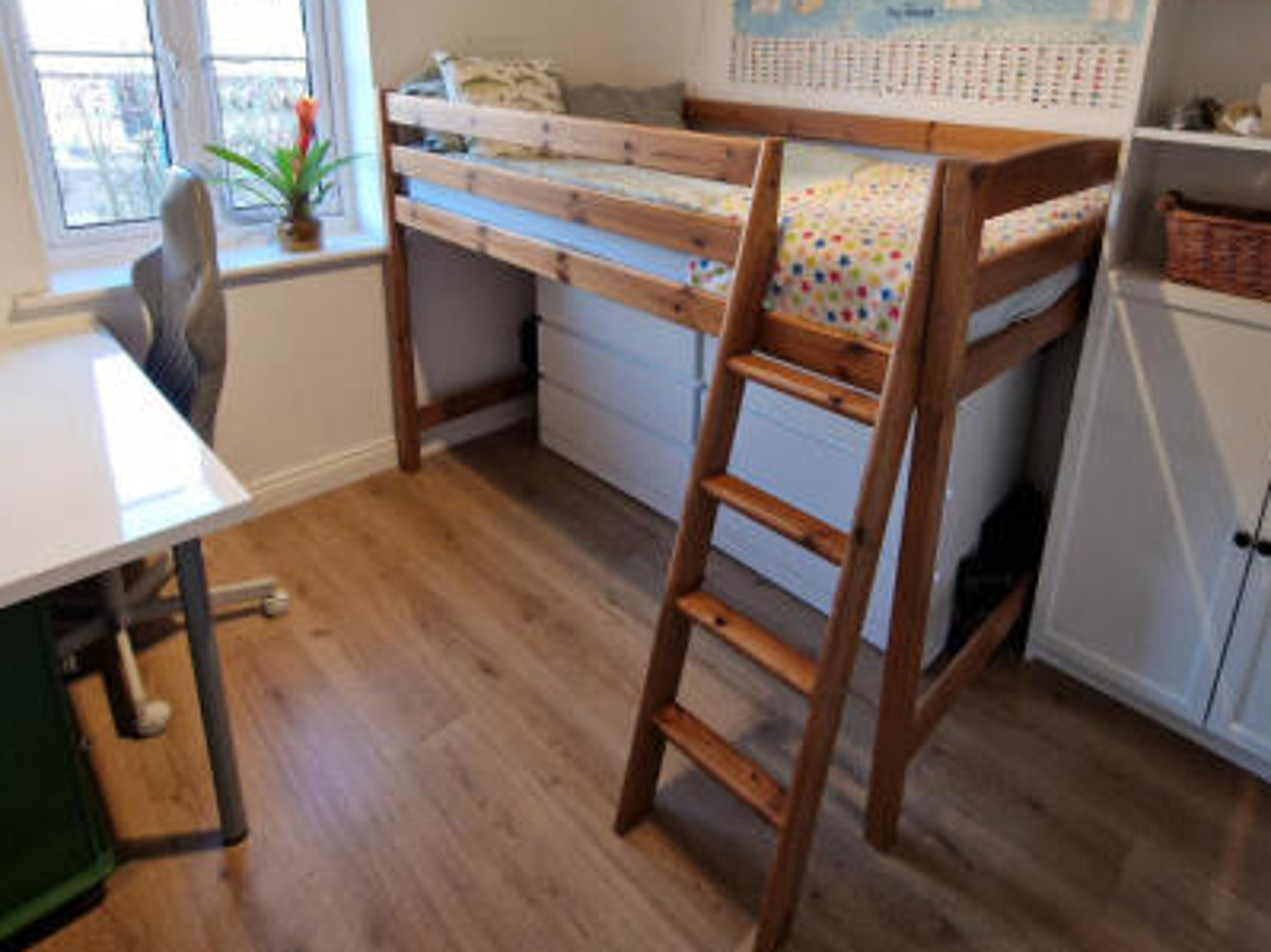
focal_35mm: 19
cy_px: 269
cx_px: 737
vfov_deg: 65.5
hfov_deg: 84.0
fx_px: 697
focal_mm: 2.2
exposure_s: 1/50
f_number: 2.2
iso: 160
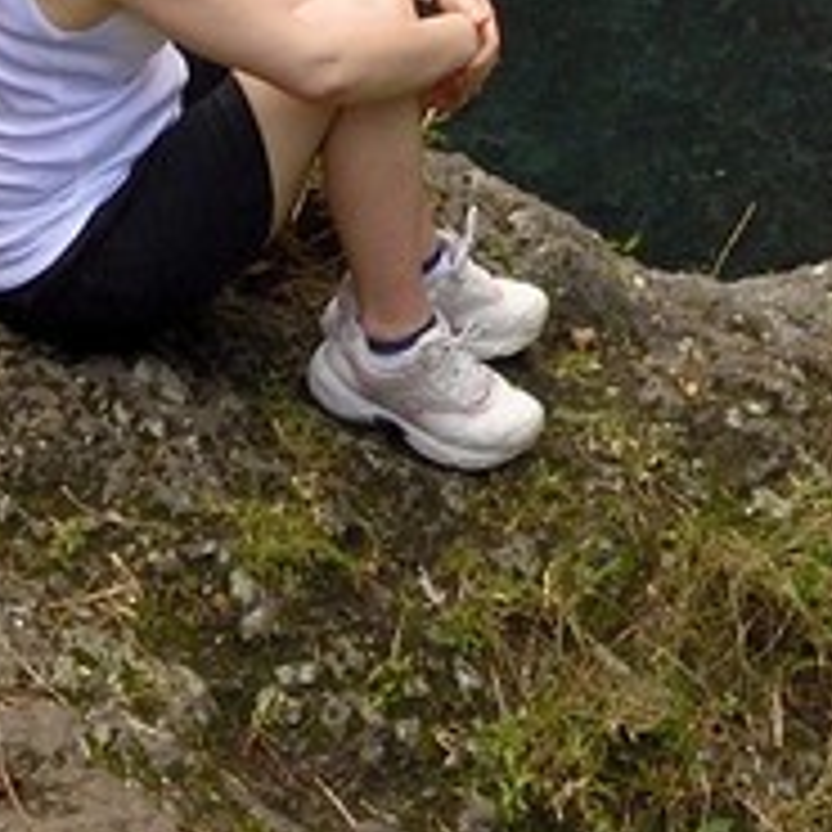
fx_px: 5384
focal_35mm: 198
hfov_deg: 8.4
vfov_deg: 6.6
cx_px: 1673
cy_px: -2743
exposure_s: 1/200
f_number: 16
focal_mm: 27
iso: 1600
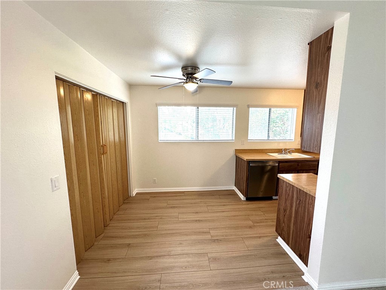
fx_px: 156
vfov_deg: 85.7
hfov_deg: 102.1
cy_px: 145
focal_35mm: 14
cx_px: 193
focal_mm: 2.22
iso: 125
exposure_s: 1/120
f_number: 2.2
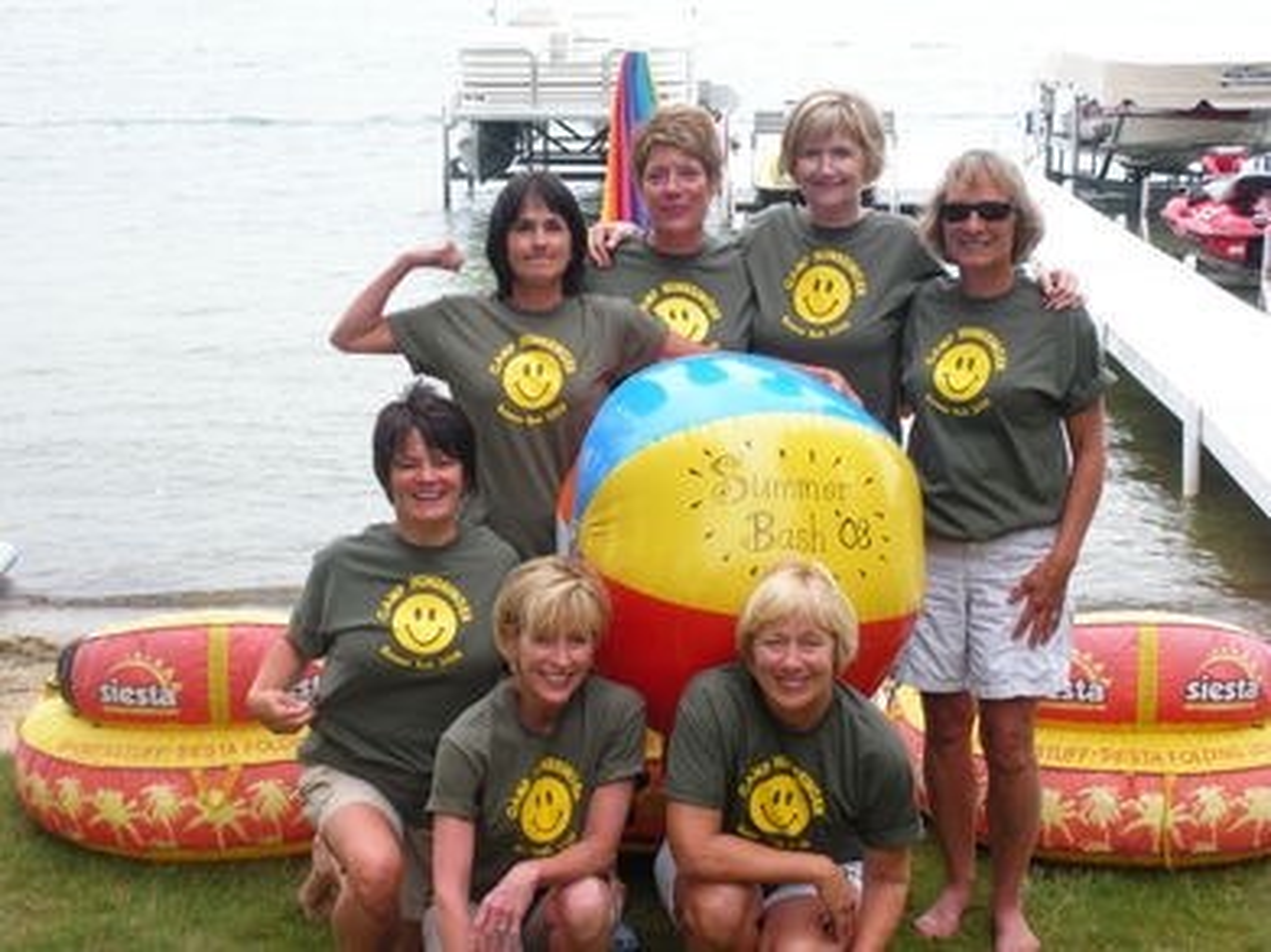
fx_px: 2349
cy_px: 476
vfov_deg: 22.9
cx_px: 636
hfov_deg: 30.3
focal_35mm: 64
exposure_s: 1/115
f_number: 4.6
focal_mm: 11.2
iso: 176
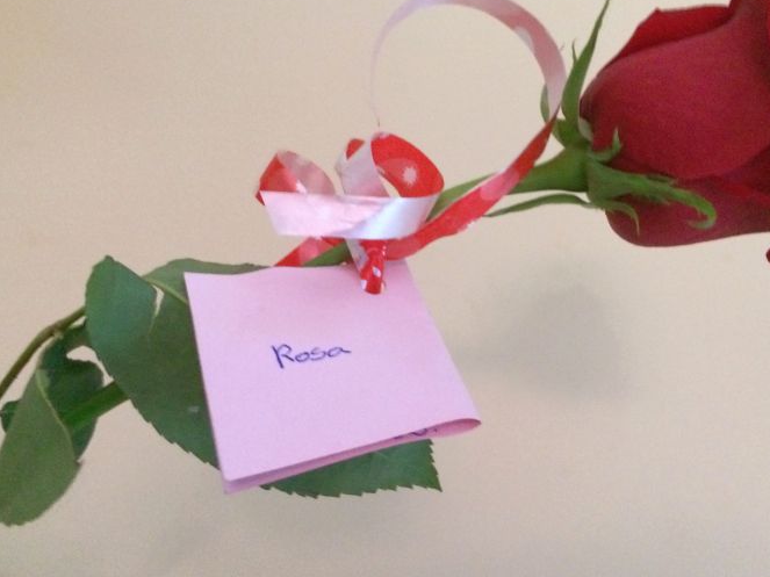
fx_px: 778
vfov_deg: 40.6
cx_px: 426
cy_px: 257
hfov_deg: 52.5
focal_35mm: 35
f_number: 2.2
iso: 500
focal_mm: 4.15
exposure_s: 1/17
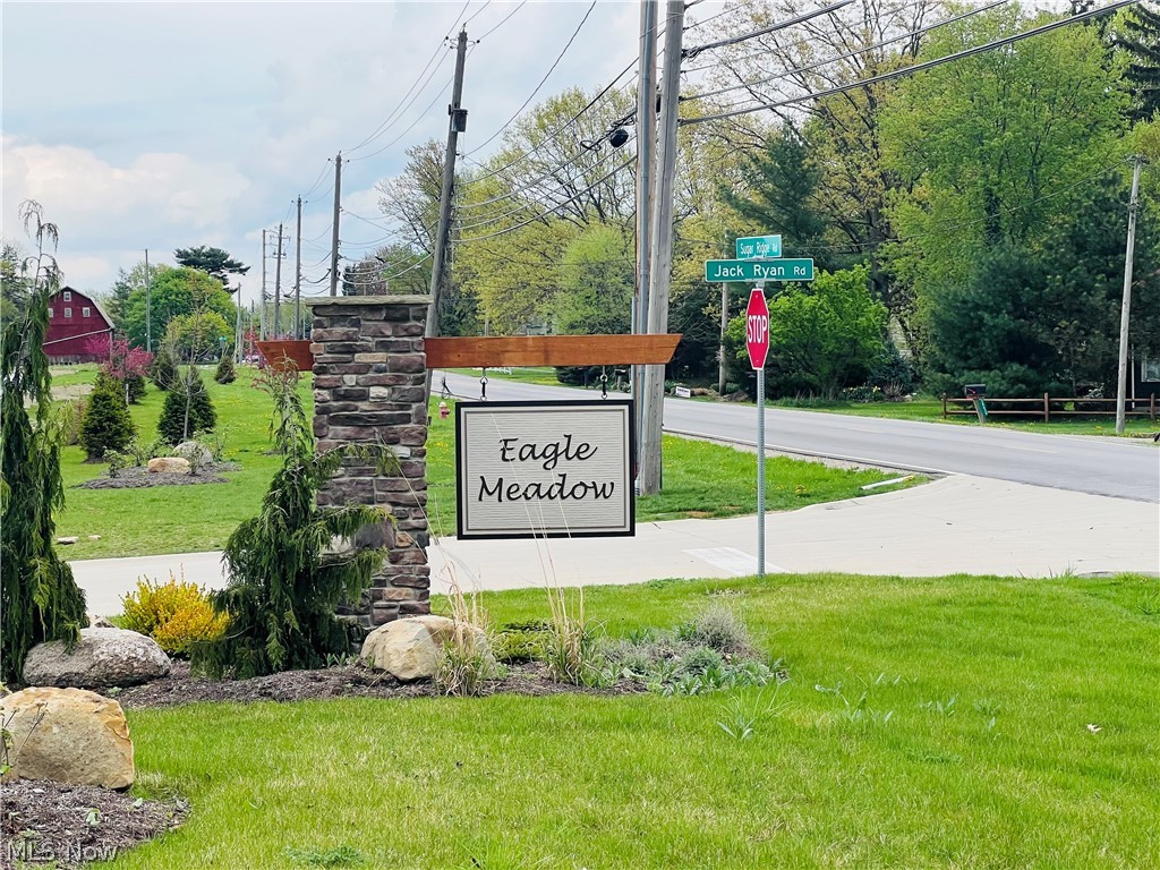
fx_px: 2580
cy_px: 435
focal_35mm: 77
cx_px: 580
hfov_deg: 25.3
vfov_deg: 19.1
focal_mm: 9
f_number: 2.8
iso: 32
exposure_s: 1/368
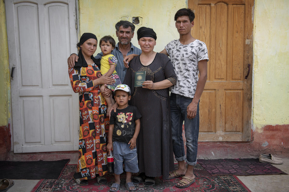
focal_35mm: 38
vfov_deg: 35.1
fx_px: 305
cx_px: 144
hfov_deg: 50.7
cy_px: 96
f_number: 6.3
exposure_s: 1/320
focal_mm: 38
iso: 160
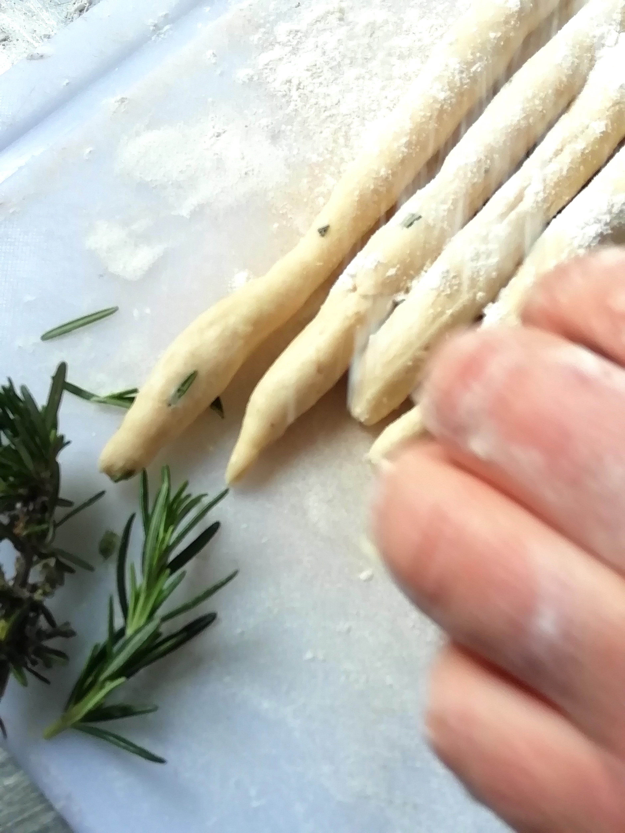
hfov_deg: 31.5
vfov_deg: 41.2
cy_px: 416
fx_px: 1107
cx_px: 312
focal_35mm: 46
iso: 50
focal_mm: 3.46
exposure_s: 1/159
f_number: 2.2
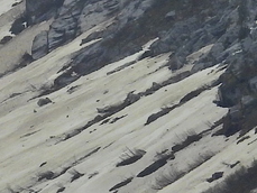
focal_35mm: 4476
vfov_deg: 0.3
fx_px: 33249
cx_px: -433
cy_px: 108
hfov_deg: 0.4
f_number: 5.6
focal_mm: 143
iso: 100
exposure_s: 1/500
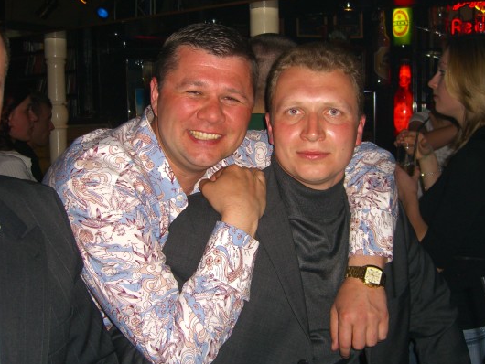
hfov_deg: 43.8
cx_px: 257
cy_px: 173
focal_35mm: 43
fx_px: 603
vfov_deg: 33.6
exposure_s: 1/60
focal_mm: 7.9
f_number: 2.8
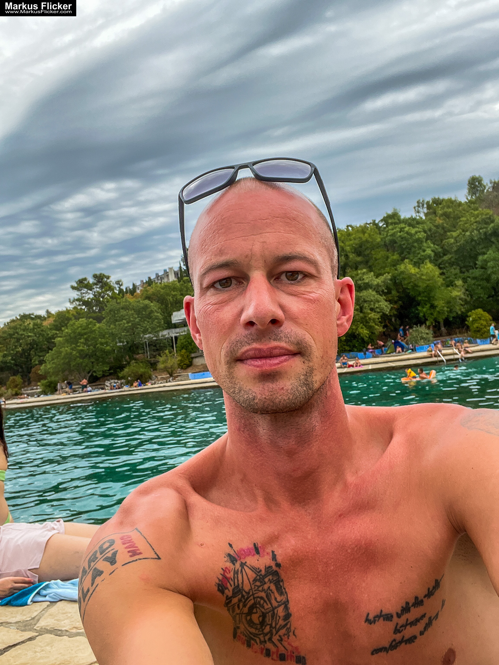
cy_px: 332
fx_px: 577
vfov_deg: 60.0
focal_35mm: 30
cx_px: 250
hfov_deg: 46.8
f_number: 2.2
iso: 40
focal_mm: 2.71
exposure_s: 1/170
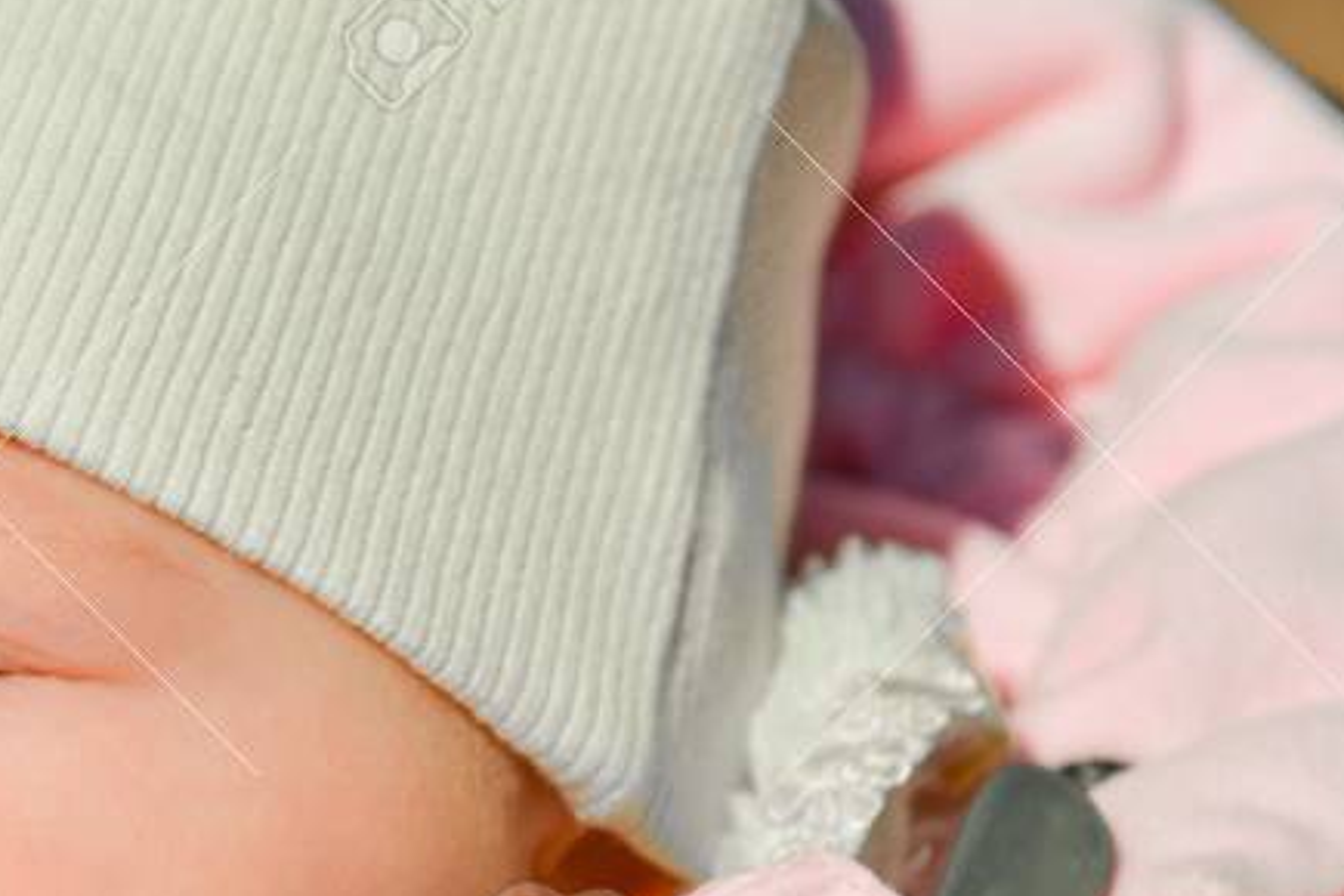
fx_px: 13402
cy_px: 919
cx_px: -37
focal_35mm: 359
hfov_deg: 5.7
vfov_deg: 3.8
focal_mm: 120
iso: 100
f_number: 4
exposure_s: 1/1000
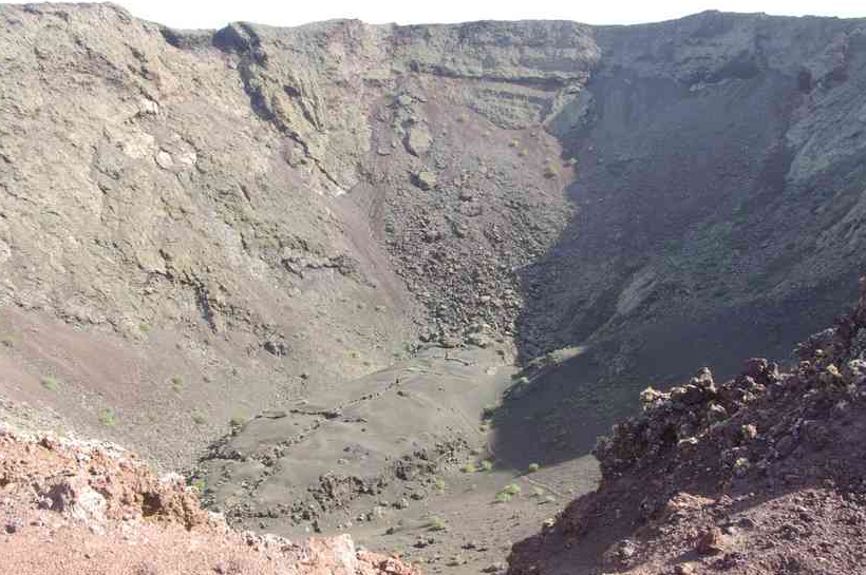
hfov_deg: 57.3
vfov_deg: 39.9
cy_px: 304
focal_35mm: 33
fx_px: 793
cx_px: 433
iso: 100
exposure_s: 1/90
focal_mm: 18
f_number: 5.6
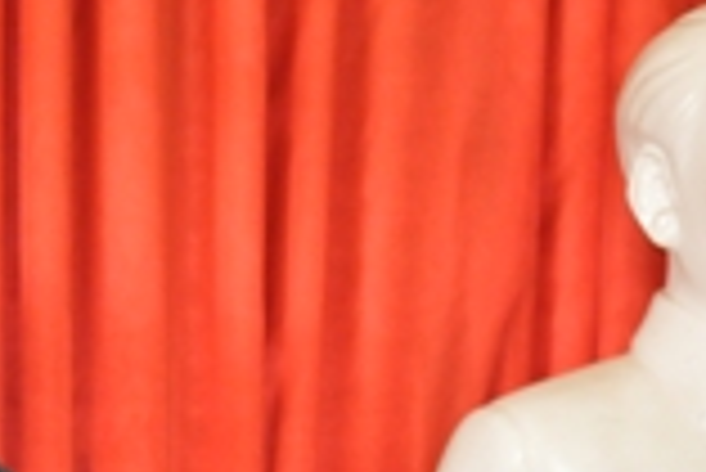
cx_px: 22
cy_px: 571
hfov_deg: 7.7
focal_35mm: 265
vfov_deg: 5.2
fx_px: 5202
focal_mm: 62
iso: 3200
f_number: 5.6
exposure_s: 1/60
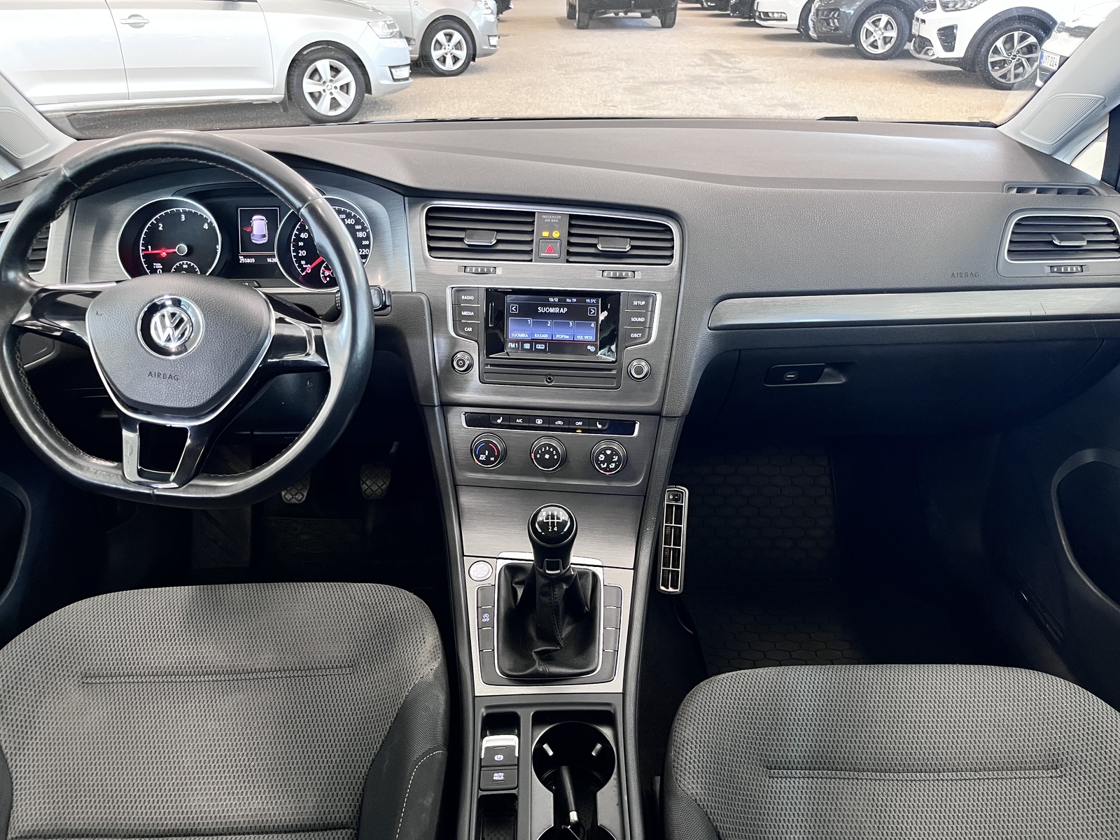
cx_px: 560
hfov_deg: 67.3
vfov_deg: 53.1
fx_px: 841
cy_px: 420
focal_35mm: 26
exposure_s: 1/50
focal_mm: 5.1
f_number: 1.6
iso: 320
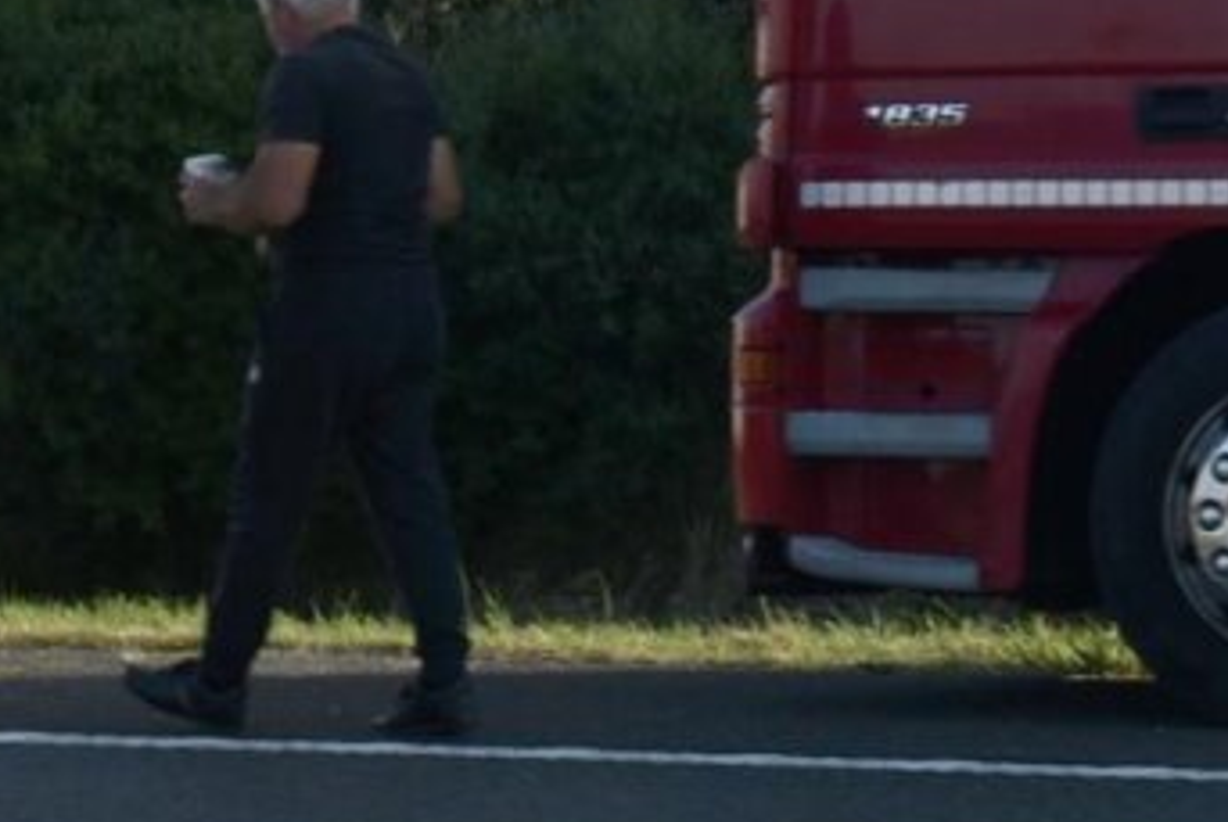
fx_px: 6045
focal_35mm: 177
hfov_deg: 11.1
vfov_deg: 7.8
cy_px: 92
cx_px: 1943
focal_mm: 48
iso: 200
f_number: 5.6
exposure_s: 1/1000
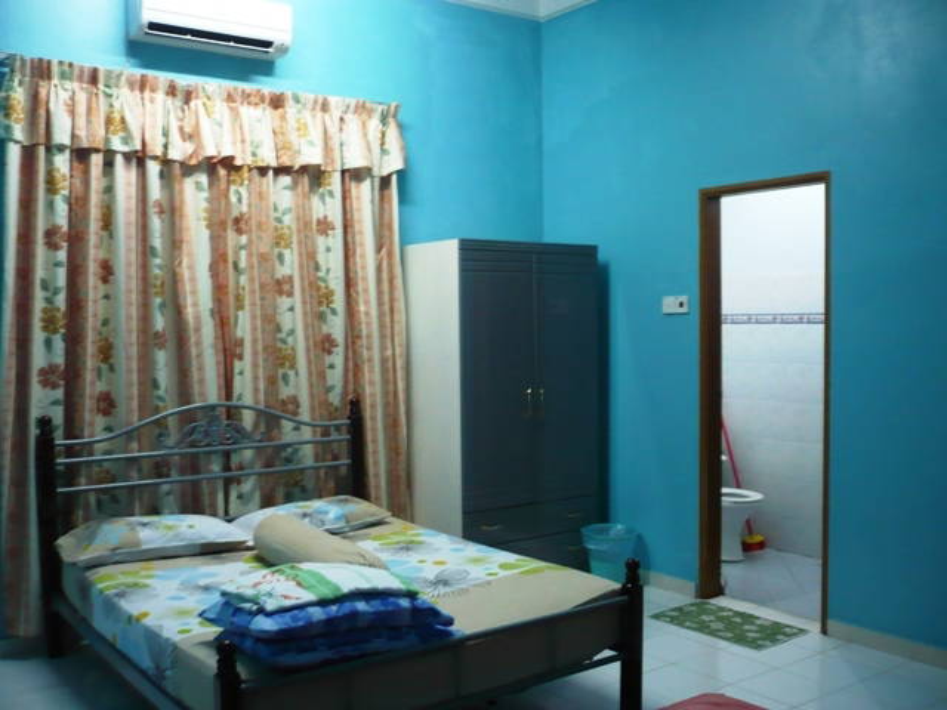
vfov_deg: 40.7
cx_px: 474
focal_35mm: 35
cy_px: 355
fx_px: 958
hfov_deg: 52.6
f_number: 2.8
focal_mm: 5.8
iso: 200
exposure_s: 1/8
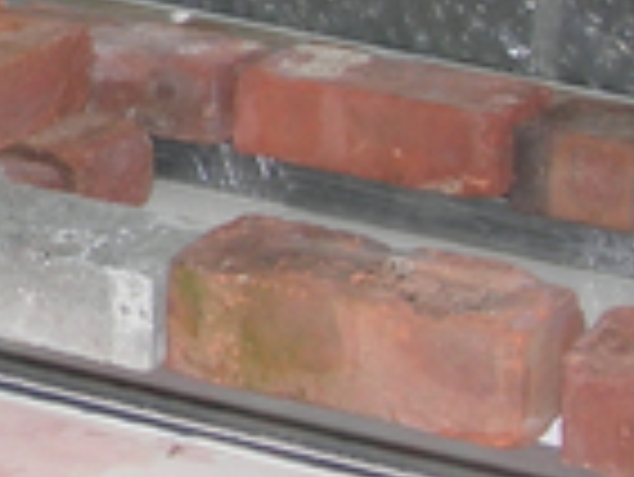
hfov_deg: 10.7
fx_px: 3153
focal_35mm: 172
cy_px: -90
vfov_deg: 8.6
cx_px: -526
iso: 64
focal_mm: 7.8
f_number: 2.8
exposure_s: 1/60.1
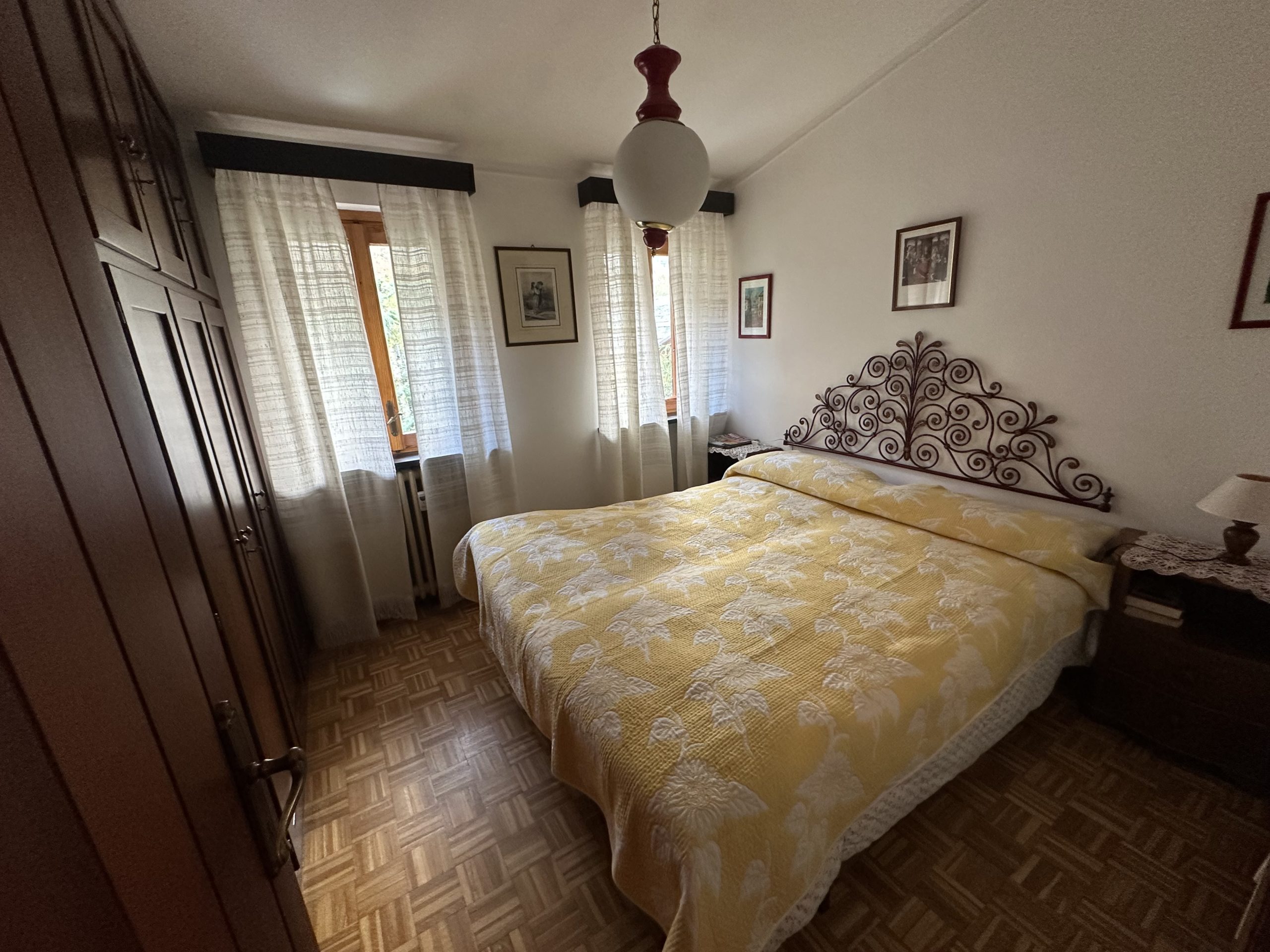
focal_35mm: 14
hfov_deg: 102.1
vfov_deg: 85.7
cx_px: 635
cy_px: 476
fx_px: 514
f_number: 2.2
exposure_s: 1/50
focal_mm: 2.22
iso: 250
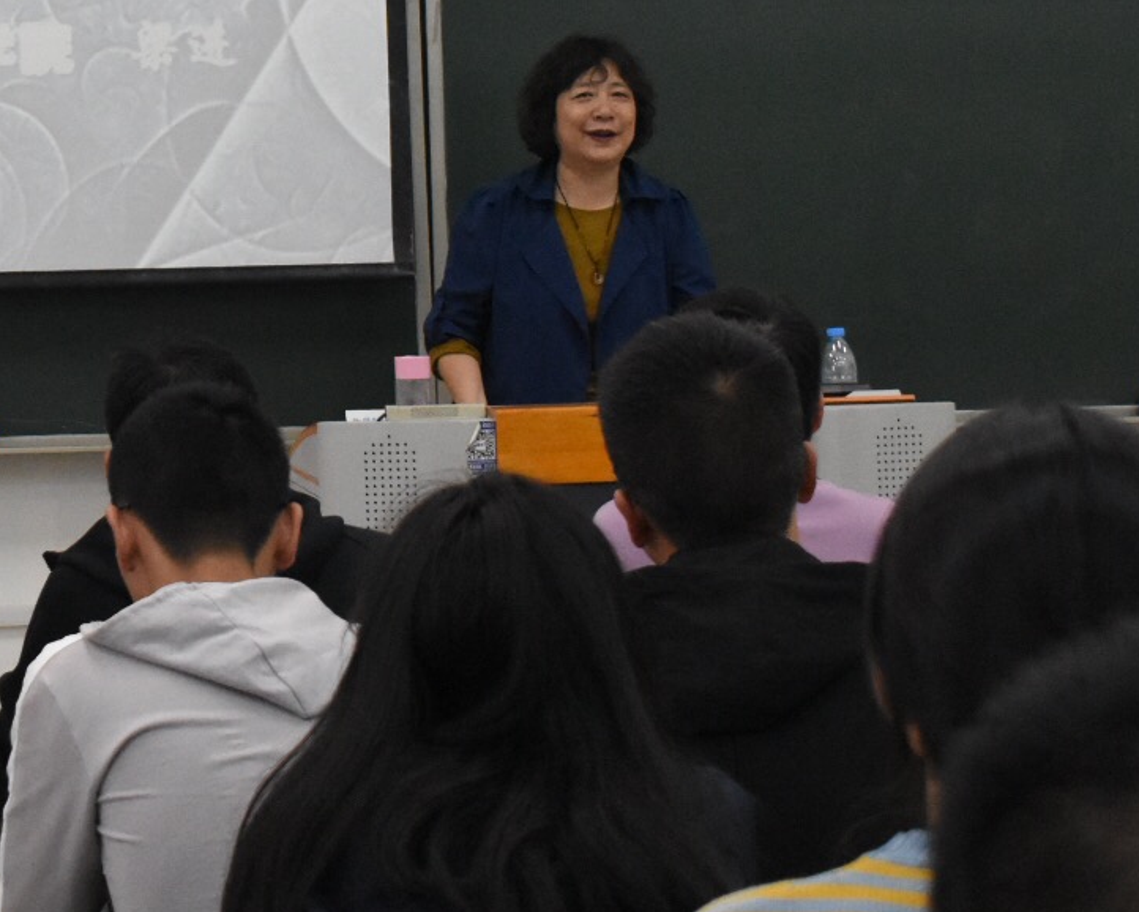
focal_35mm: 120
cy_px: 68
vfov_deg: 12.7
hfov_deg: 15.7
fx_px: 4046
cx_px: 2
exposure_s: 1/200
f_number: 5.6
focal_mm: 38
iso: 5000
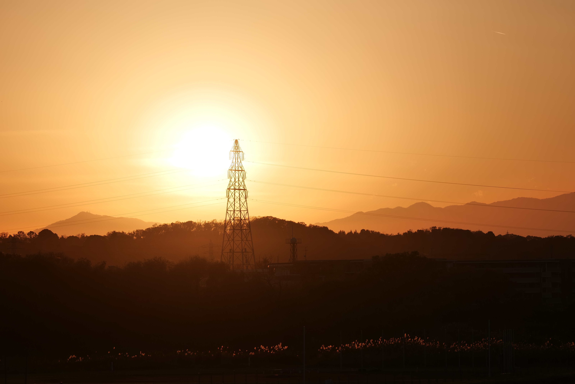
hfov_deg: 10.3
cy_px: 192
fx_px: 3194
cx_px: 288
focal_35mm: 200
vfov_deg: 6.9
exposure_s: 1/2000
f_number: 5.6
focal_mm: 200
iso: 100
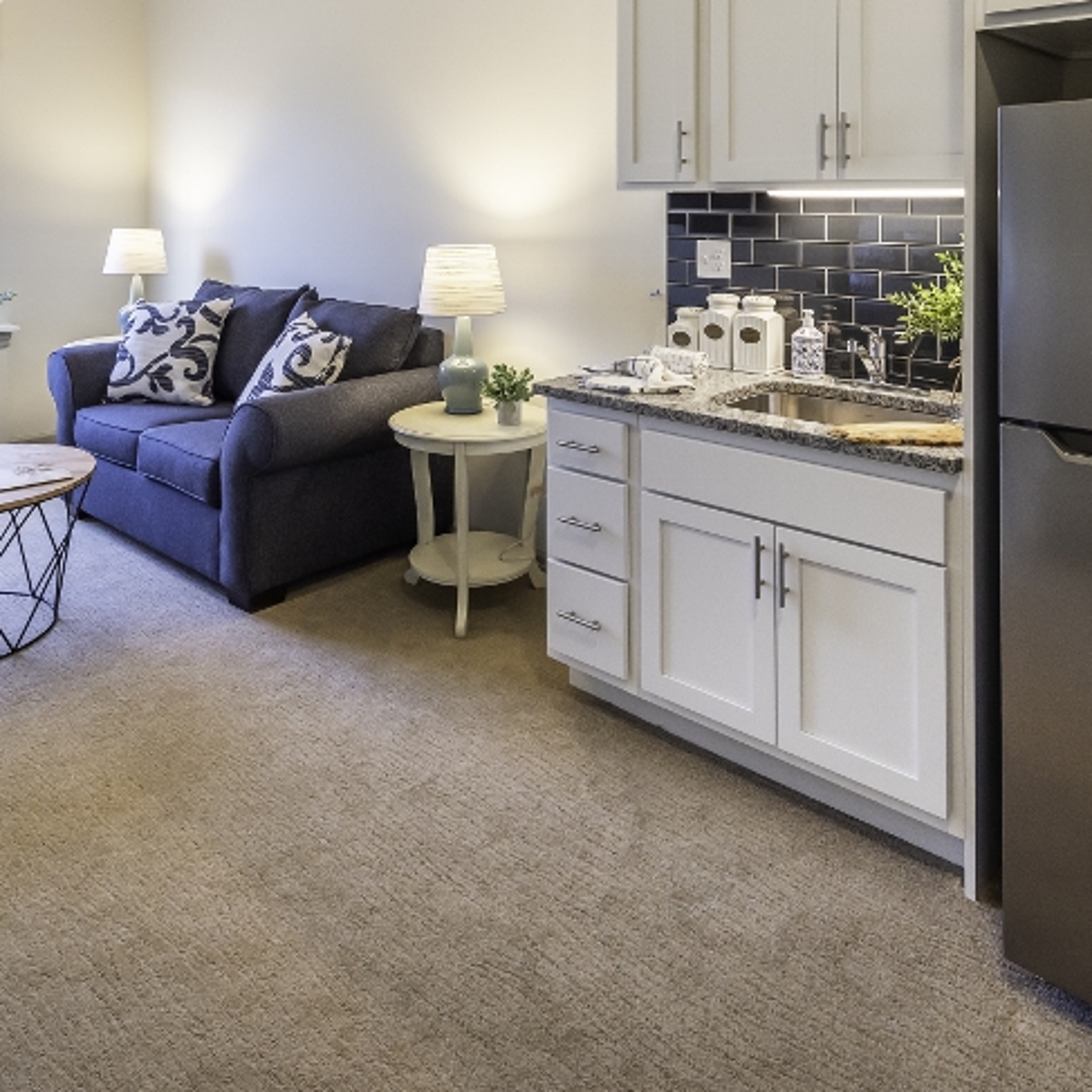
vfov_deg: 61.7
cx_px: 500
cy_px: 382
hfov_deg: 62.8
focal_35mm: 25
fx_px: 892
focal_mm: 14
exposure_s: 1/50
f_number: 6.3
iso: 800
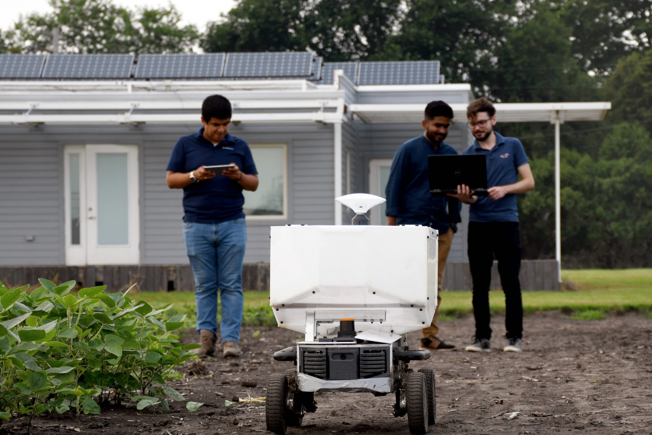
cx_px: 360
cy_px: 269
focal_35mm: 142
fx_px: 2572
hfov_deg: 14.4
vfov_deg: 9.7
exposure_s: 1/400
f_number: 5.6
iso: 100
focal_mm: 62
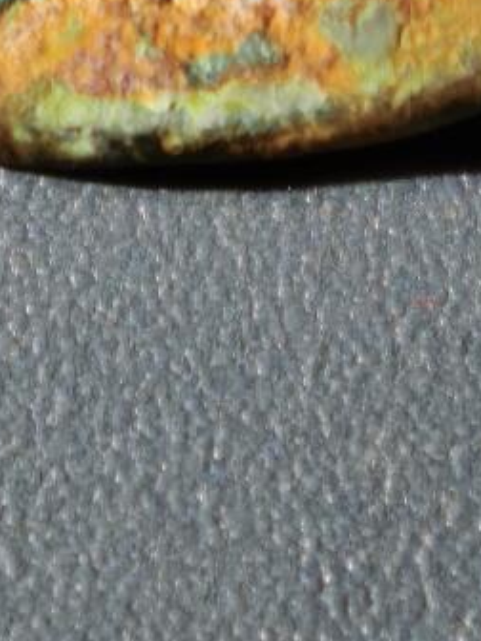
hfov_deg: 2.4
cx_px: 80
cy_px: -815
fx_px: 11413
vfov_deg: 3.2
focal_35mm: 616
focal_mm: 9
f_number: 2
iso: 250
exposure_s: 1/100
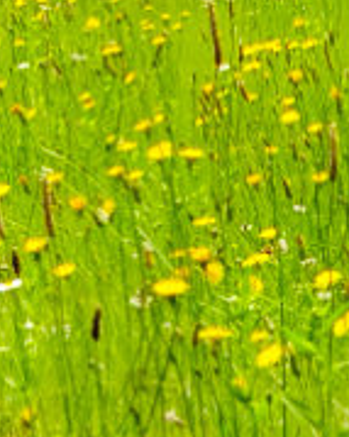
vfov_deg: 6.6
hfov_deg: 5.4
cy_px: -364
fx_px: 3670
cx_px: -29
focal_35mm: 284
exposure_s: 1/833
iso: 32
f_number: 2.4
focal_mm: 6
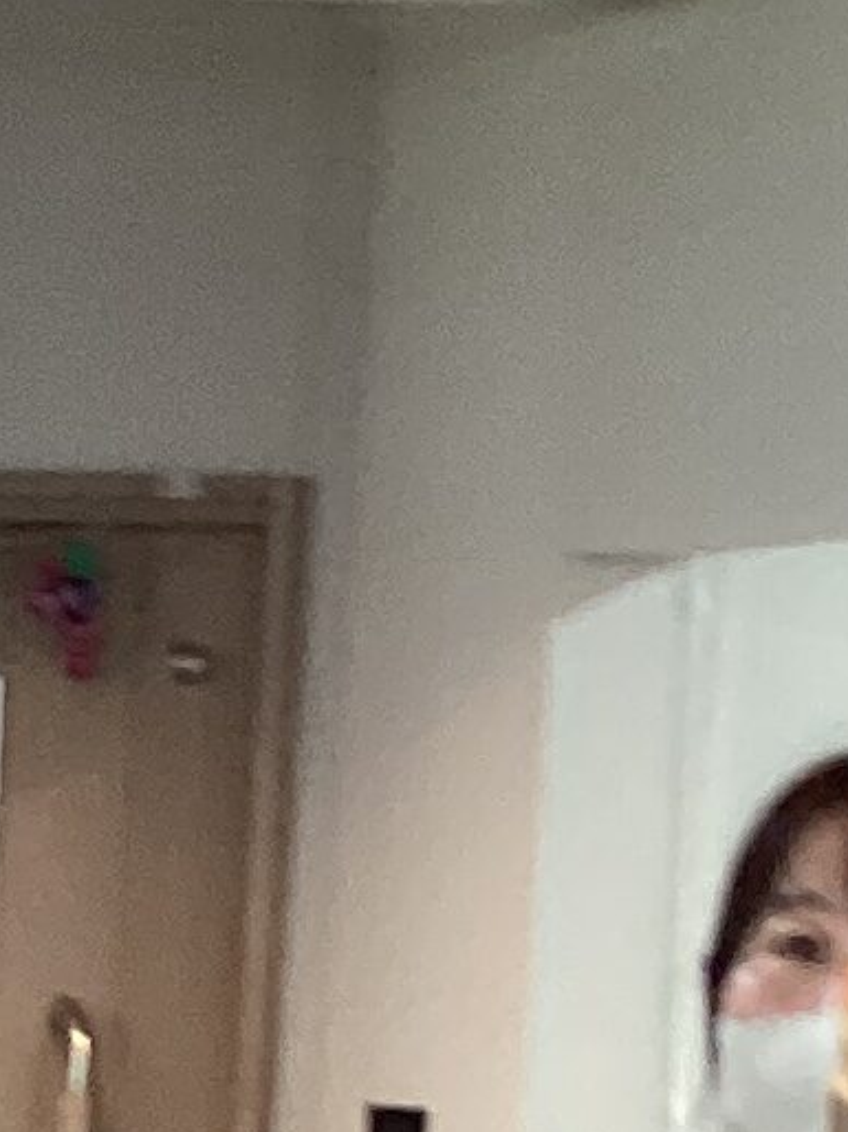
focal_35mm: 197
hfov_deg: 7.1
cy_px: 2077
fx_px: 6440
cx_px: -1077
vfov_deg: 9.5
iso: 80
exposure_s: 1/50
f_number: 2.4
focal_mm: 3.3
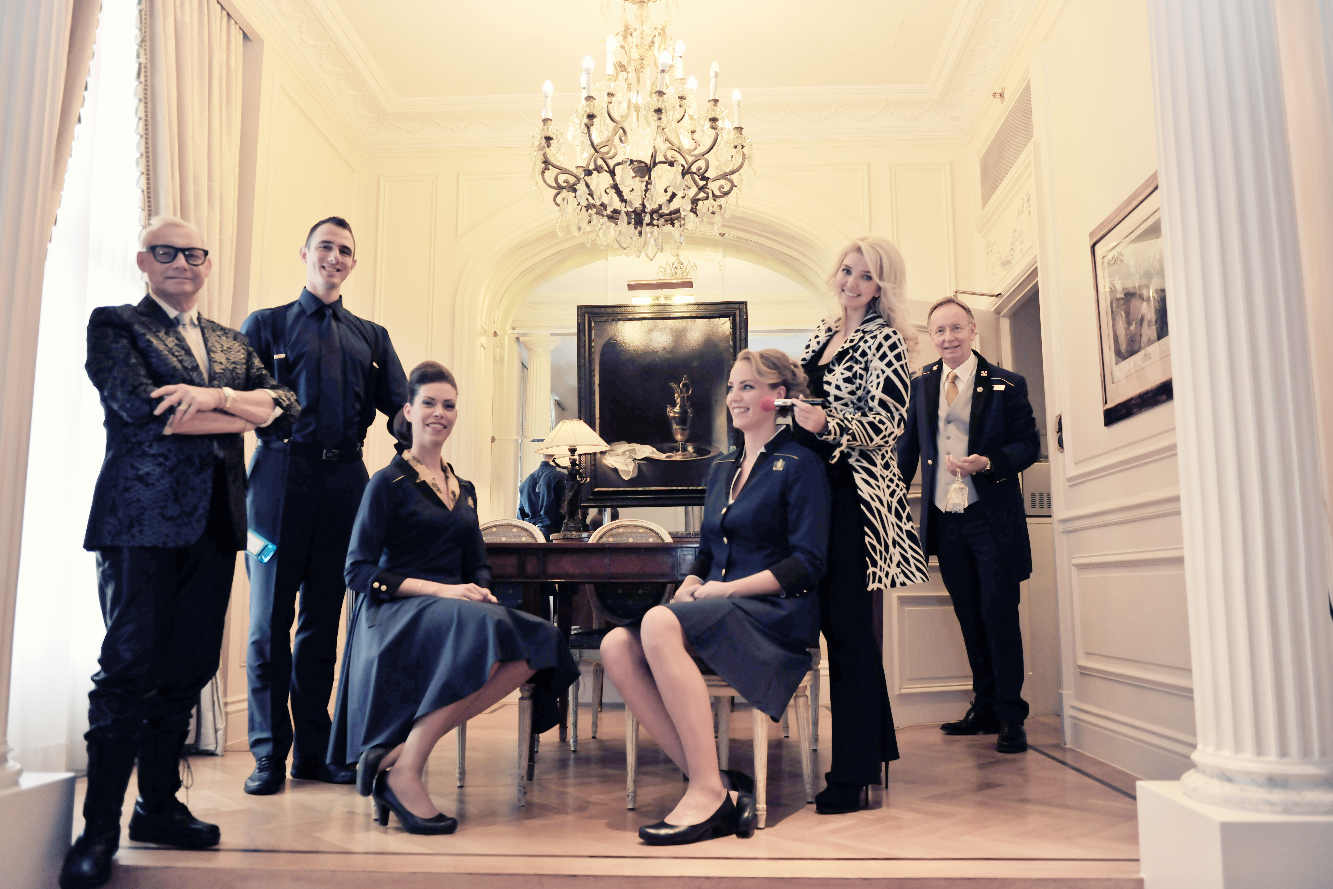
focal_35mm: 28
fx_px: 1037
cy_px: 444
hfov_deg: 65.5
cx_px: 666
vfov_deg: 46.4
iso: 500
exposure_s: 1/100
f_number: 3.2
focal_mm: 28
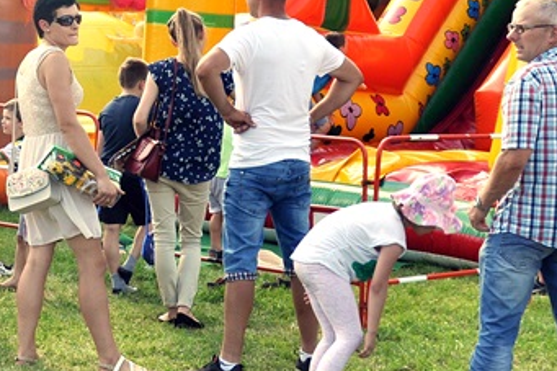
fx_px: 1740
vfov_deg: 12.0
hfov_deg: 17.9
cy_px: -8
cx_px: 41
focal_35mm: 112
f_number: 6.7
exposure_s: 1/180
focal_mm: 25
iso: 200
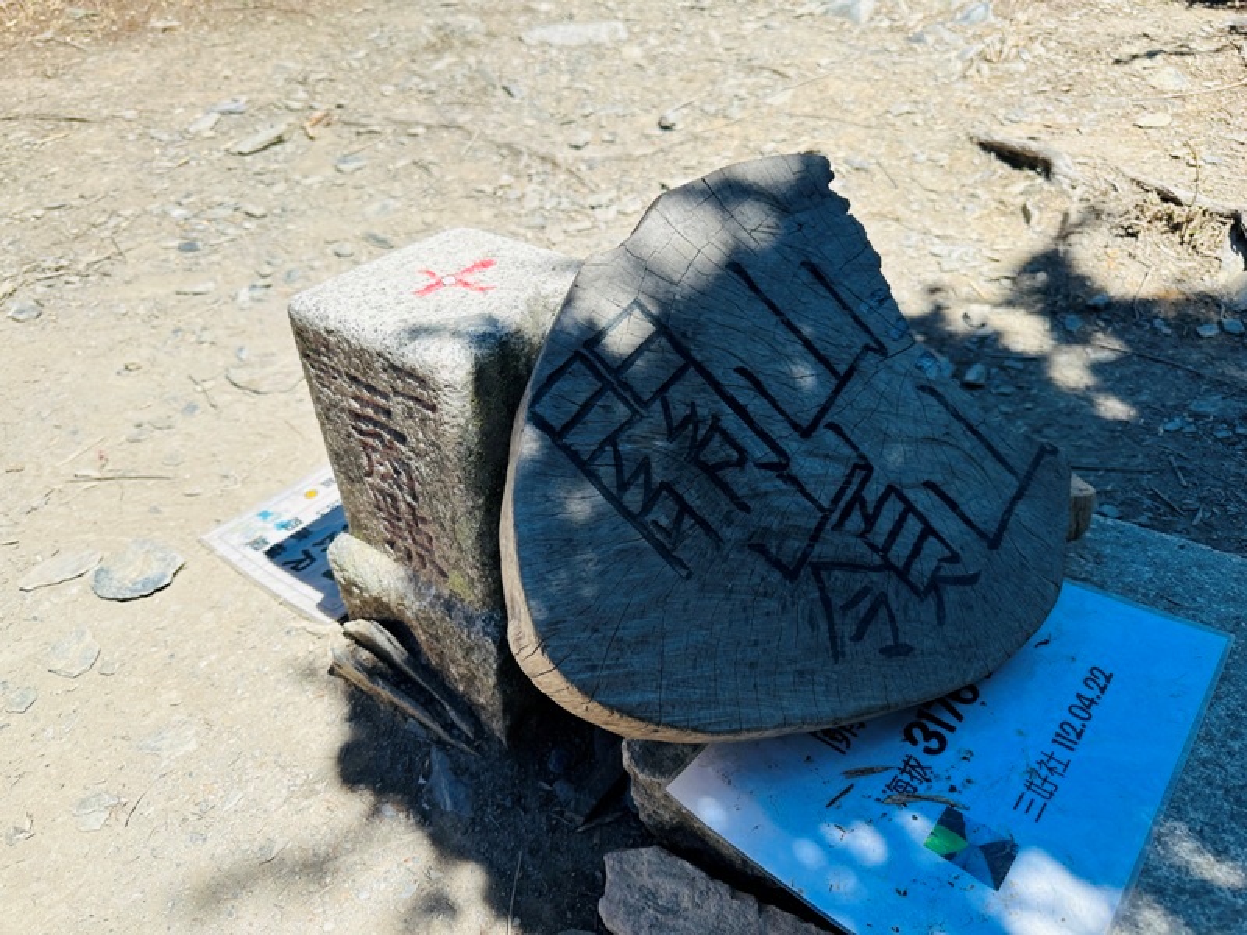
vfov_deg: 56.8
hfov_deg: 71.6
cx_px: 624
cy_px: 468
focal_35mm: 24
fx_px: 865
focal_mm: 6.86
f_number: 1.78
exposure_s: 1/3247
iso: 80
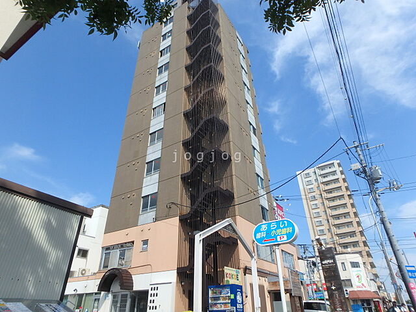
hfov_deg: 79.0
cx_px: 208
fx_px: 252
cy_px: 156
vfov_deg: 63.4
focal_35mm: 21
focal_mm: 3.7
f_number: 6
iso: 125
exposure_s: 1/400
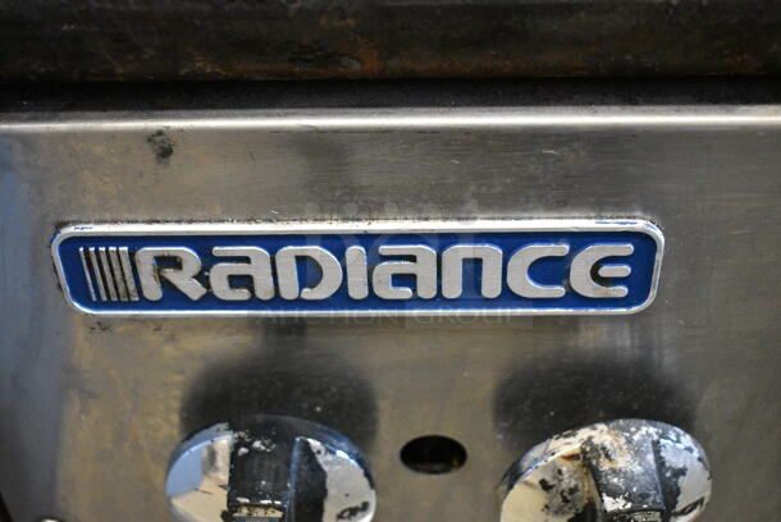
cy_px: 261
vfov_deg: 25.8
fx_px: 1140
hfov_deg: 37.8
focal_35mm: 52
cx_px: 390
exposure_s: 1/100
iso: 6400
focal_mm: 35
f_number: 4.8
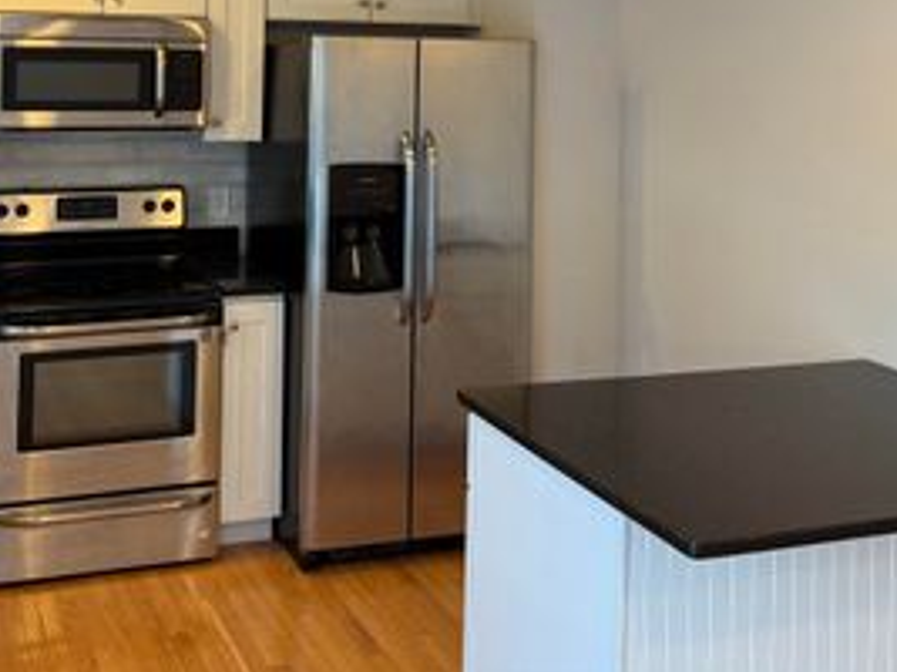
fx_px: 1166
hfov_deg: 41.5
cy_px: 52
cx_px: 299
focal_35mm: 45
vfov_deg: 30.6
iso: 160
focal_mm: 6.76
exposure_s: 1/120
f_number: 1.78
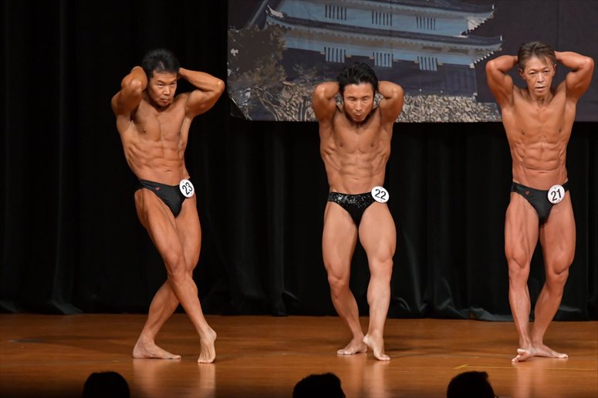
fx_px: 4732
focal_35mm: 285
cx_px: 299
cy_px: 199
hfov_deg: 7.2
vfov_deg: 4.8
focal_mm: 190
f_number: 5.6
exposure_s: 1/400
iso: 5000
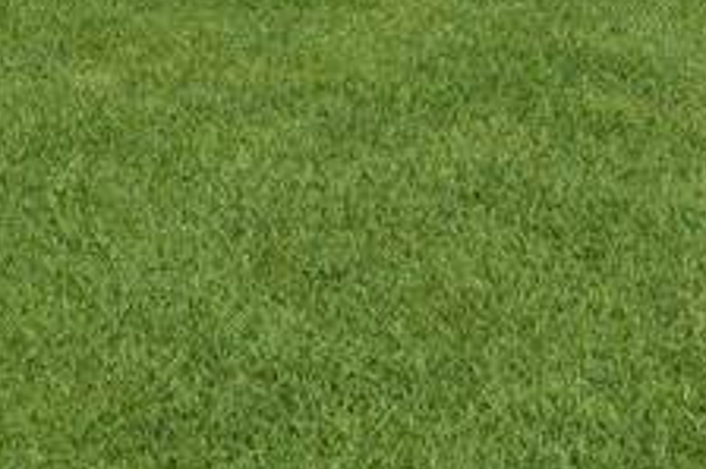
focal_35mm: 140
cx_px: -79
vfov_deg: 9.2
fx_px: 2741
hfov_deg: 14.3
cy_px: -489
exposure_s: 1/350
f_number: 8
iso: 100
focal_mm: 24.5
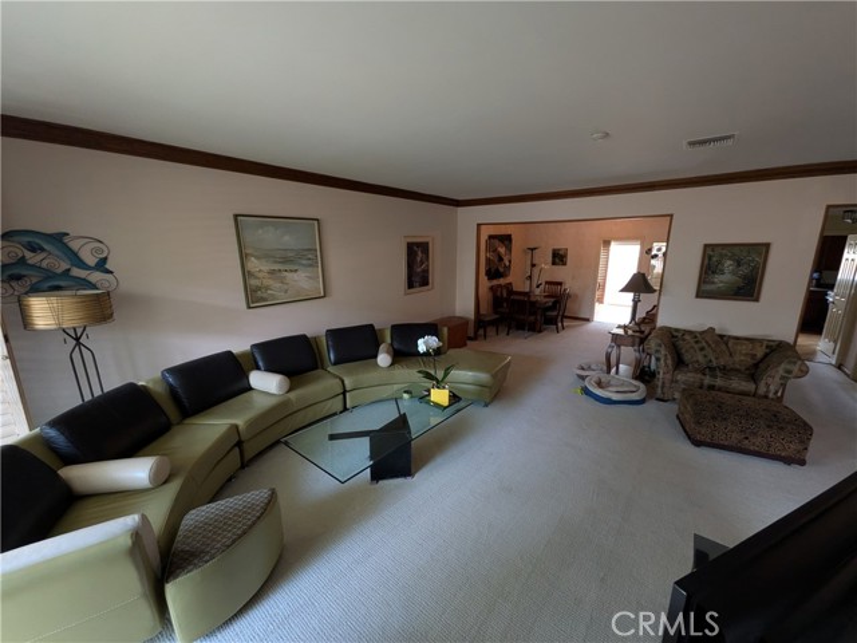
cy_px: 322
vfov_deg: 85.7
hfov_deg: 102.1
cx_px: 428
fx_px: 347
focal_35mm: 14
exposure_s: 1/24
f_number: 2.2
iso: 233
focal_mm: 1.85
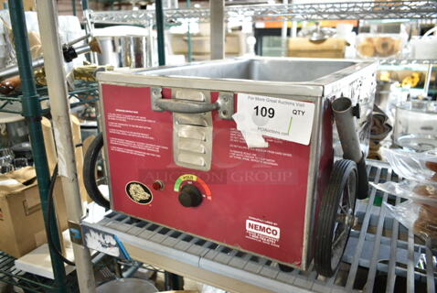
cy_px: 146
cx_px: 218
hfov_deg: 61.9
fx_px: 365
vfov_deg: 43.7
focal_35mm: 30
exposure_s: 1/30
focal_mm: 20
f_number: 3.5
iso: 360
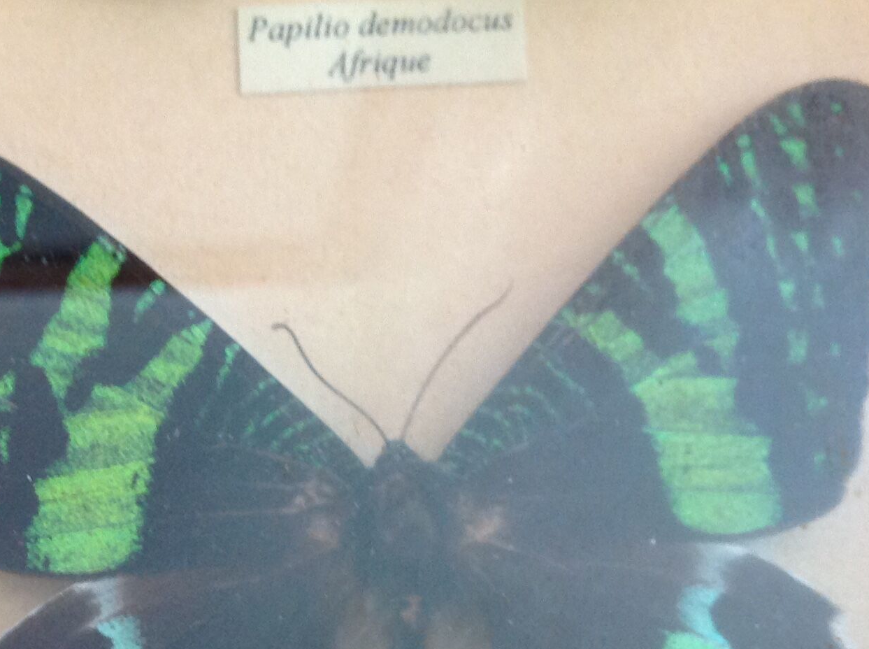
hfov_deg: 26.5
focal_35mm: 73
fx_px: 1830
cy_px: 676
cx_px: 248
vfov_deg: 19.4
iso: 125
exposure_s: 1/15
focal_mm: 4.28
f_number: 2.4
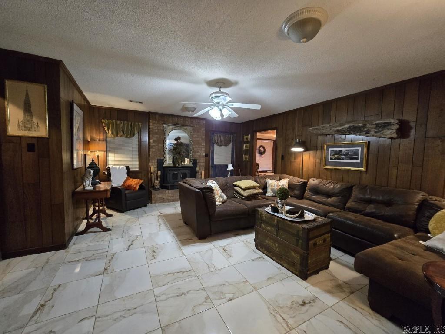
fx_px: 167
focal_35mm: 13
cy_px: 167
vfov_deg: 89.9
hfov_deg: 106.2
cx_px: 222
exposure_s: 1/60
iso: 800
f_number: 2.2
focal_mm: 2.2
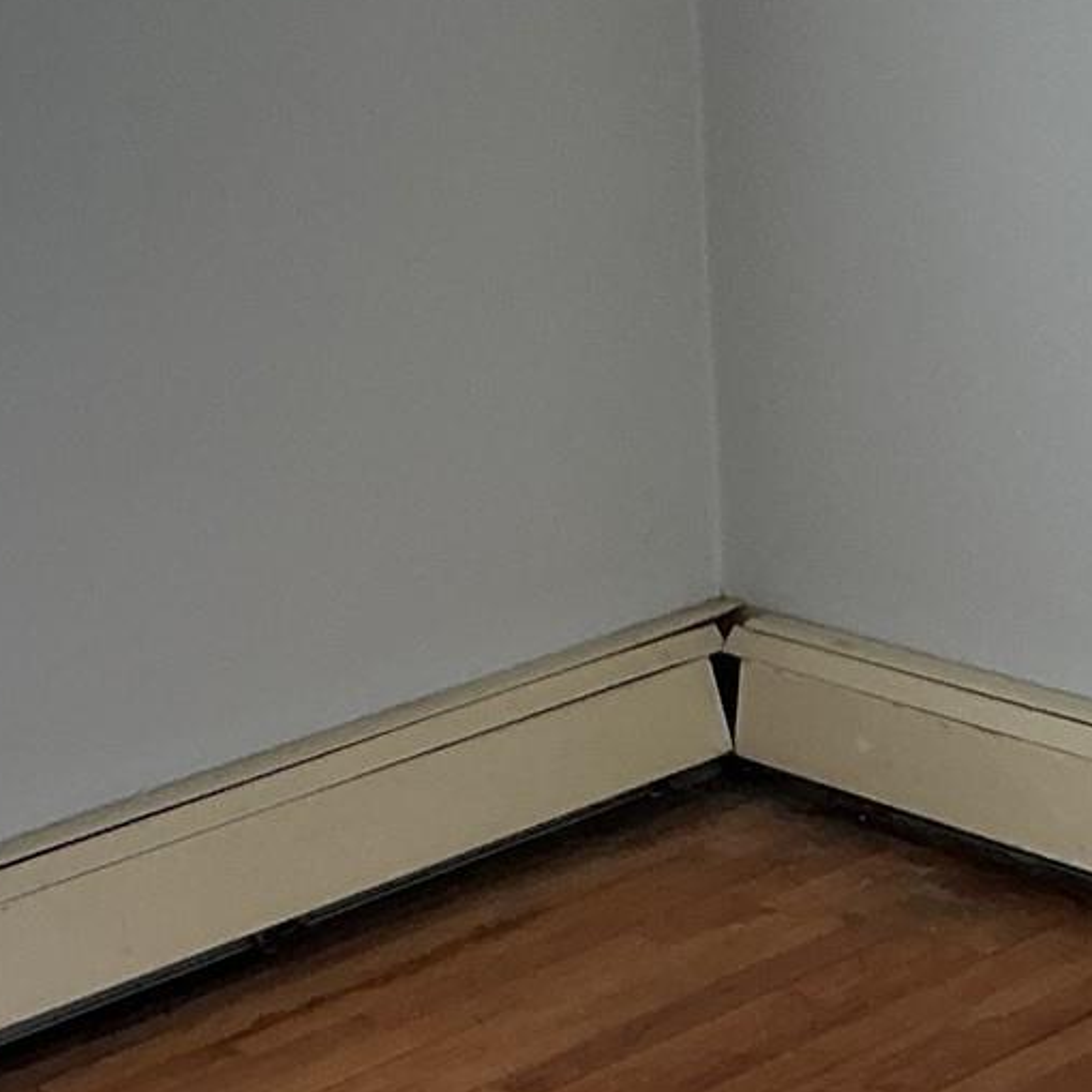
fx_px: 3676
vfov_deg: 16.5
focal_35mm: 103
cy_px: -66
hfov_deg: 16.8
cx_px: 790
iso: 50
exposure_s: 1/120
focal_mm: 3
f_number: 1.8
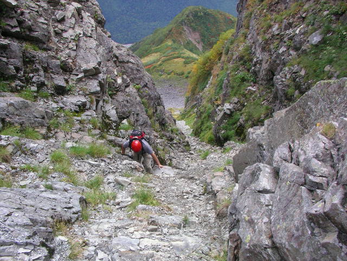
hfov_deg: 50.1
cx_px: 174
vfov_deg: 38.7
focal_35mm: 37
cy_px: 130
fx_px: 371
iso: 80
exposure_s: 1/100
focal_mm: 5.7
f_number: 2.8
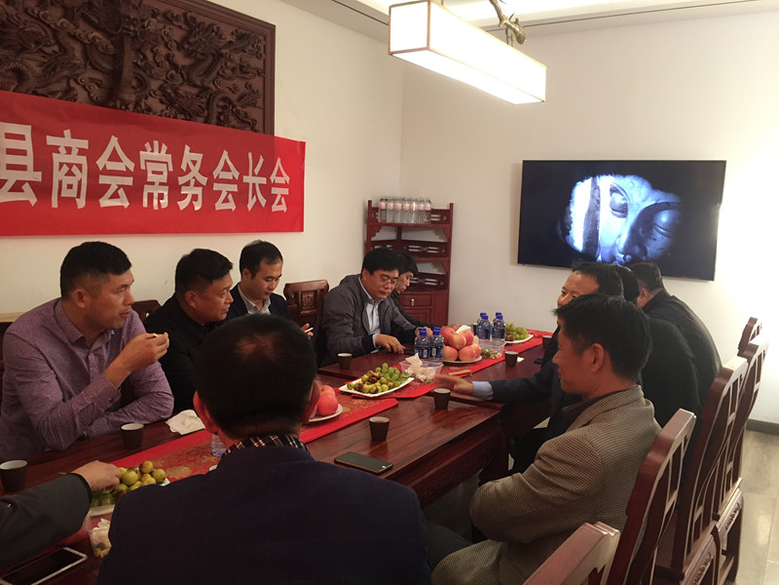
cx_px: 390
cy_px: 292
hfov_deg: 61.7
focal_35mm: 29
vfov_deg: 48.2
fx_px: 653
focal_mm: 4.15
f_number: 2.2
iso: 160
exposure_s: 1/33
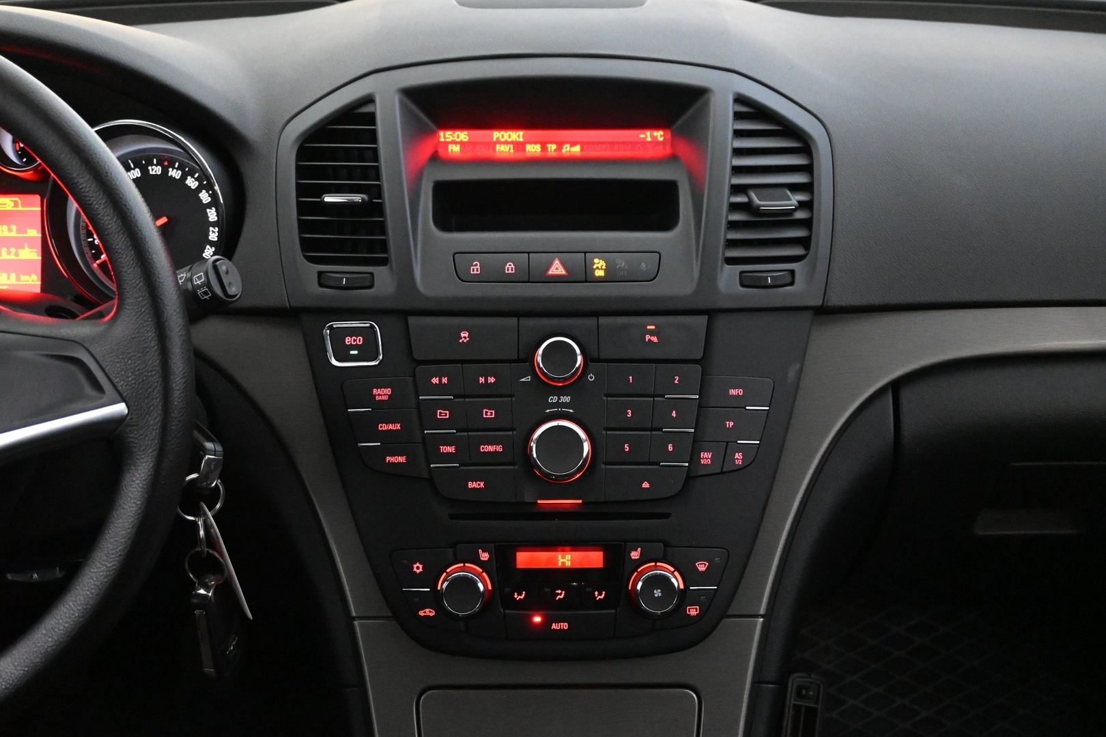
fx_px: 1290
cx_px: 553
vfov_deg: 31.9
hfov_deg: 46.4
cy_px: 368
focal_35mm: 42
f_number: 4.5
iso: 9000
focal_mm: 28
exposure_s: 1/50
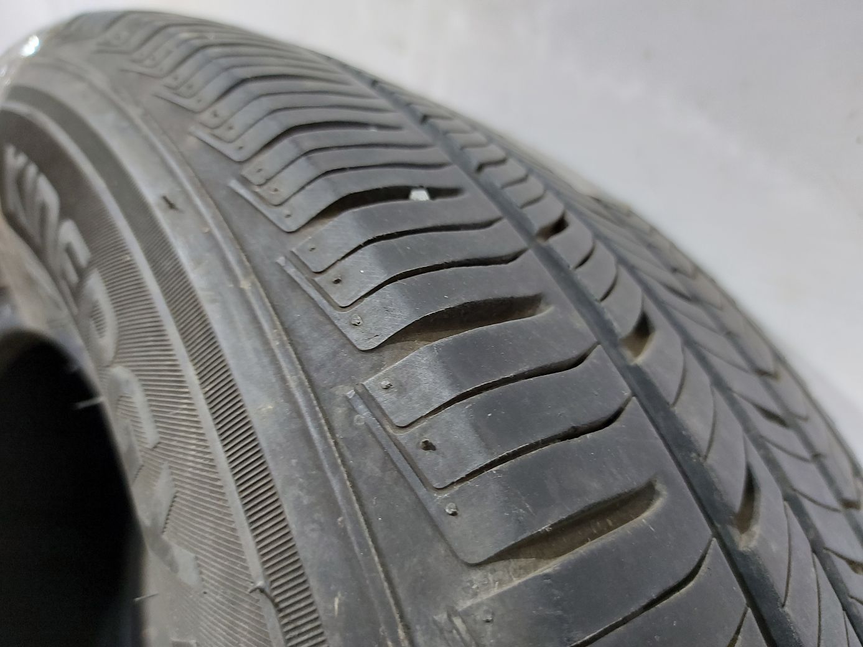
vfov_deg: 56.8
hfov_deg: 71.6
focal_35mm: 24
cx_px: 432
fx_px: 598
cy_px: 324
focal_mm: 5.23
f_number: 1.8
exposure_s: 1/50
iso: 200
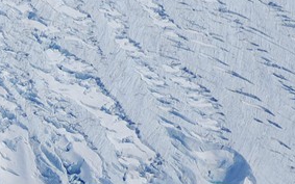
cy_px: 546
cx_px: -436
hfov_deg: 4.9
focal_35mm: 415
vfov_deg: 3.1
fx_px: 3337
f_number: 4.5
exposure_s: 1/3200
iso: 100
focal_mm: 48
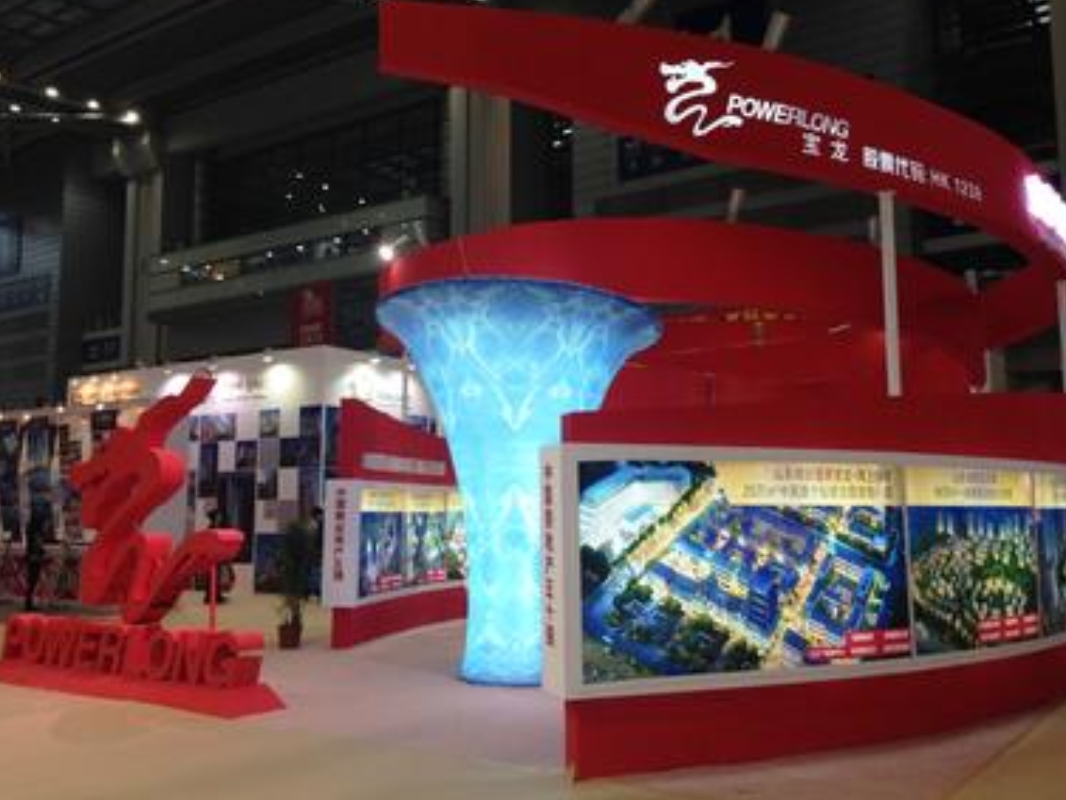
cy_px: 387
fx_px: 1078
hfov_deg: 52.6
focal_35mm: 35
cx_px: 557
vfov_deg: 40.7
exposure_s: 1/50
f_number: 2.4
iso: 64
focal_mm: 4.12
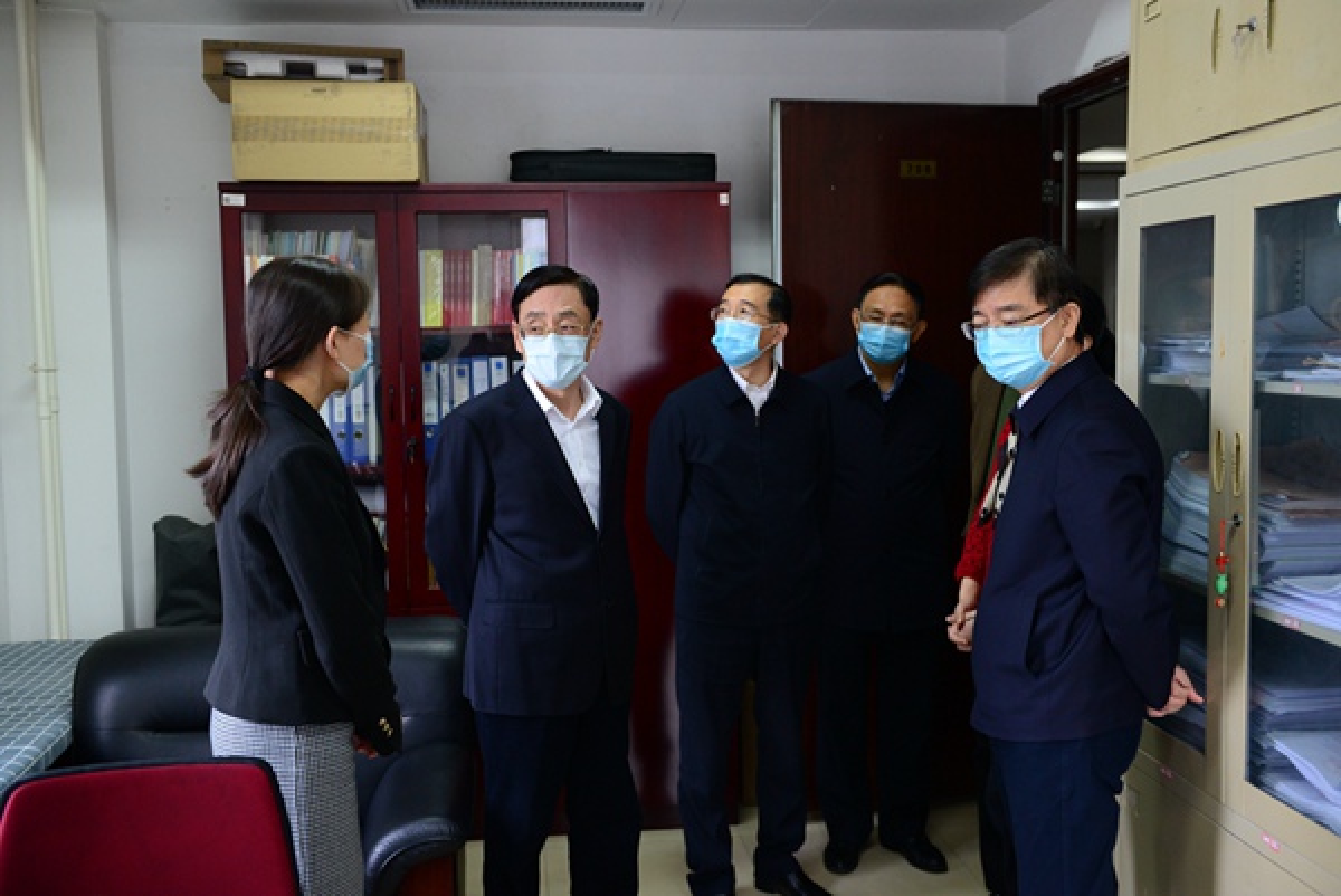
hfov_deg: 50.7
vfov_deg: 35.1
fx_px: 1416
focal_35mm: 38
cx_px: 670
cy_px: 448
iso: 1600
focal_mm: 38
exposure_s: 1/100
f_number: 3.5
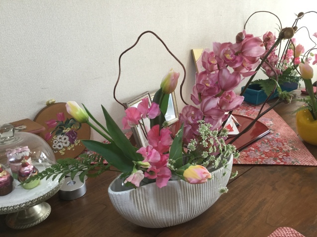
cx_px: 158
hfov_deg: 58.4
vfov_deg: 45.4
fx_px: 284
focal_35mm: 31
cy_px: 118
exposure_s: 1/30
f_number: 2.4
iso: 64
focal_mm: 3.3
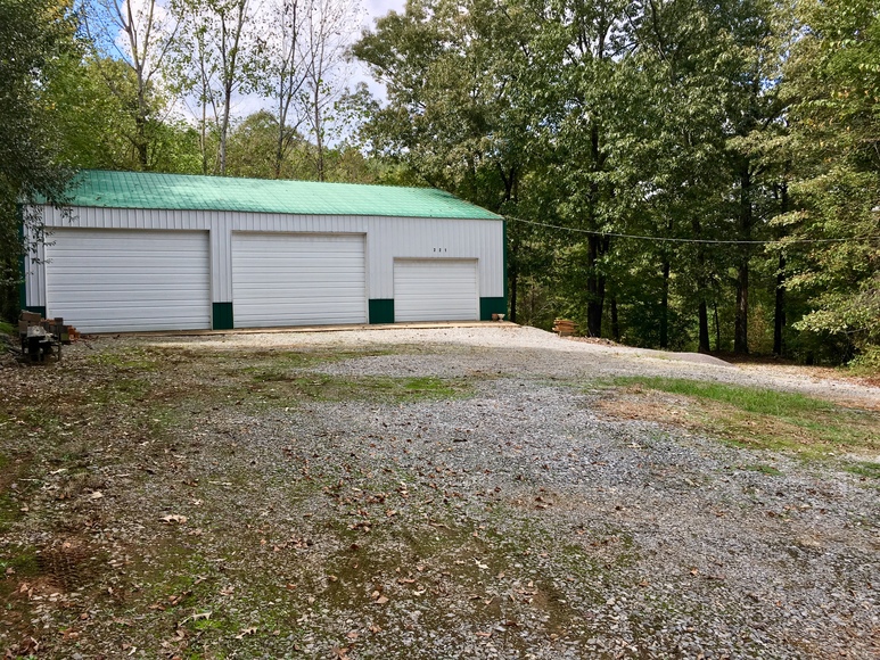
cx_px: 440
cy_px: 330
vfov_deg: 48.2
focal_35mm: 29
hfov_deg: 61.7
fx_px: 737
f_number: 2.2
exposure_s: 1/490
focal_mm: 4.15
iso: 25
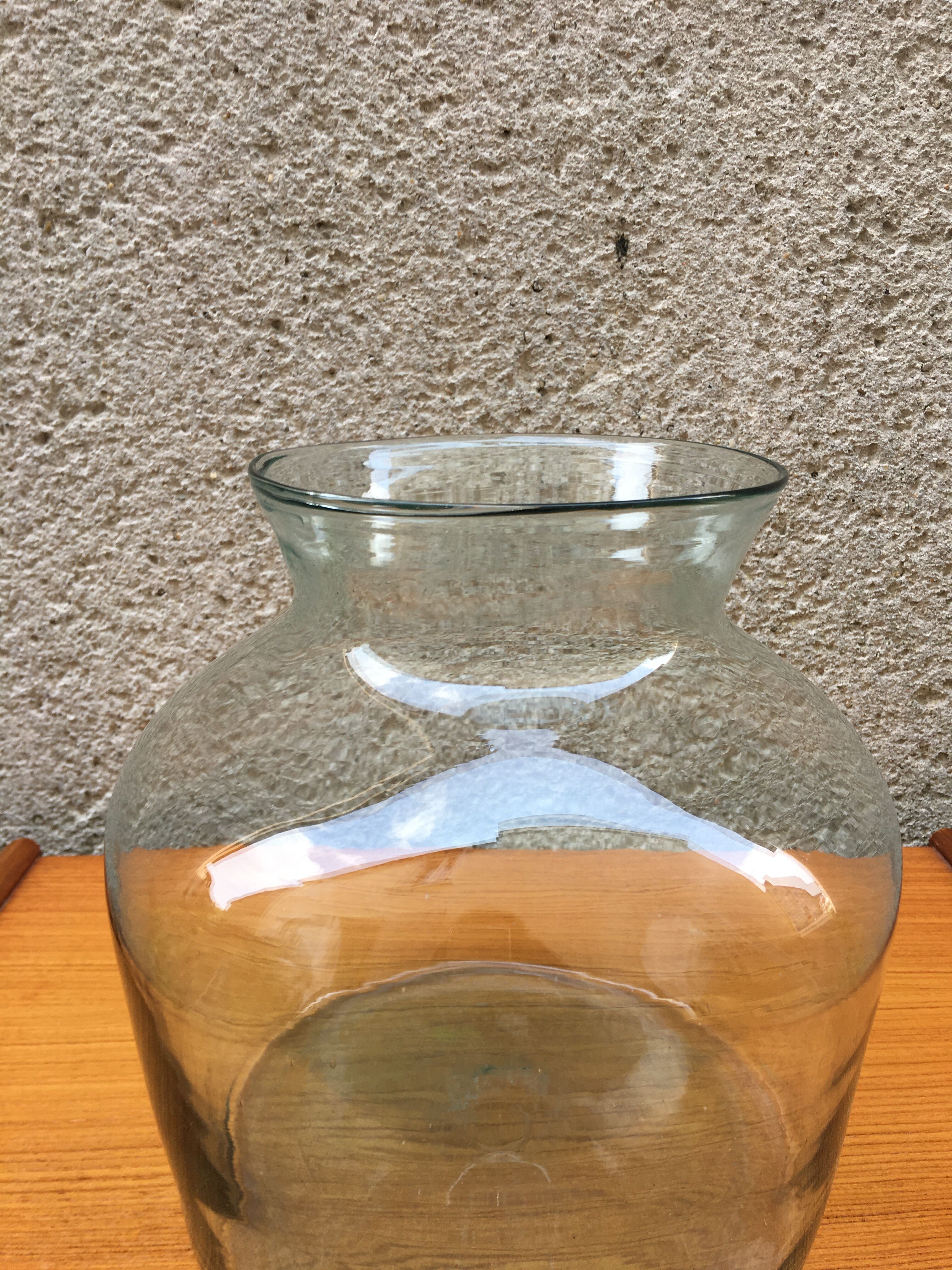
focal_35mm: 29
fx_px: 1063
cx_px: 476
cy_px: 635
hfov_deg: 48.2
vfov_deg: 61.7
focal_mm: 4.15
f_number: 2.2
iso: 25
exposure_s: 1/142
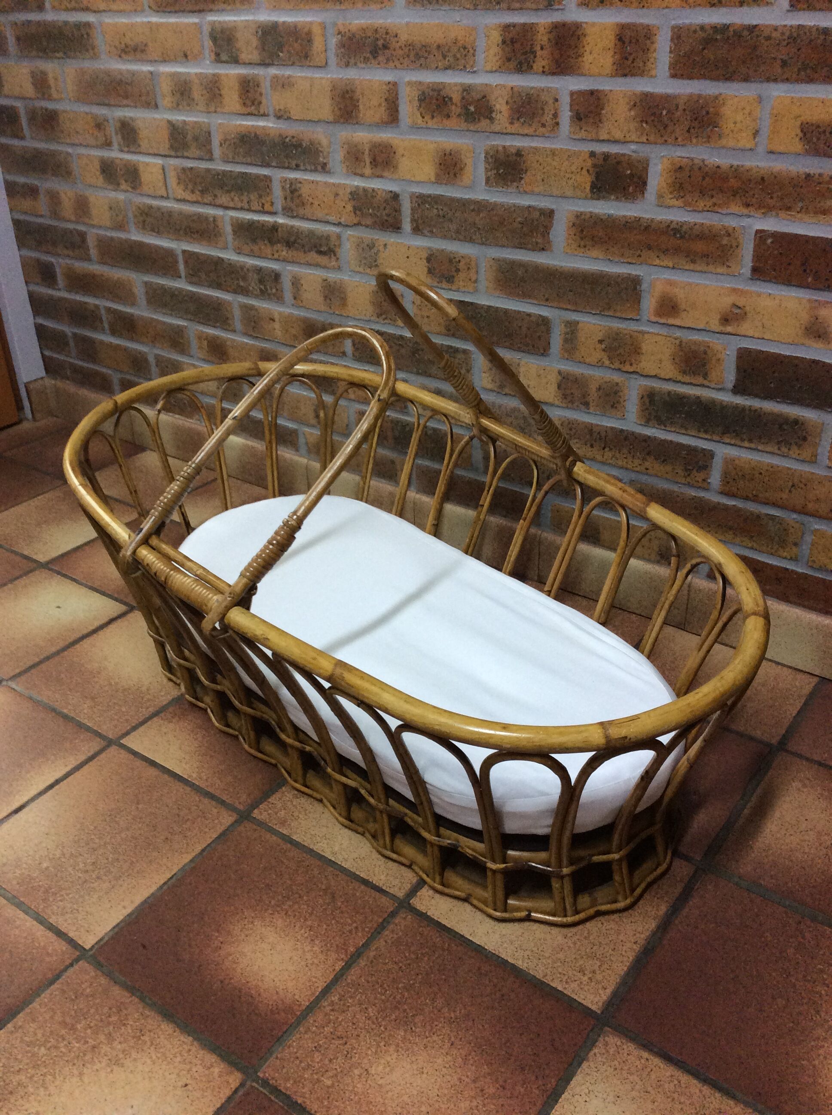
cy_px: 558
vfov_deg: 56.9
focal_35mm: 32
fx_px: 1028
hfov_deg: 44.1
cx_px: 416
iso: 125
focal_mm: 3.3
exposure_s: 1/25
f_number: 2.4
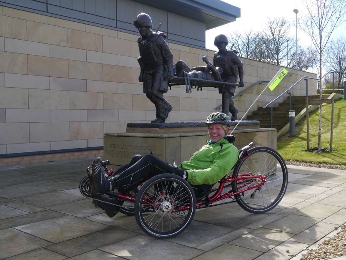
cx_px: 173
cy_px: 130
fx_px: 400
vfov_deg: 36.0
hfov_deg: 46.8
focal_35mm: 40
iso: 160
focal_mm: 20
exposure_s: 1/250
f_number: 6.3
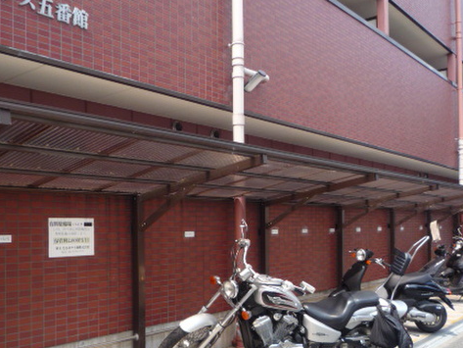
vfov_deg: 38.4
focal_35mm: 37
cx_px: 199
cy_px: 222
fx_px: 495
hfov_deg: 50.0
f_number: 2.8
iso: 100
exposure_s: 1/320
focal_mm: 4.4
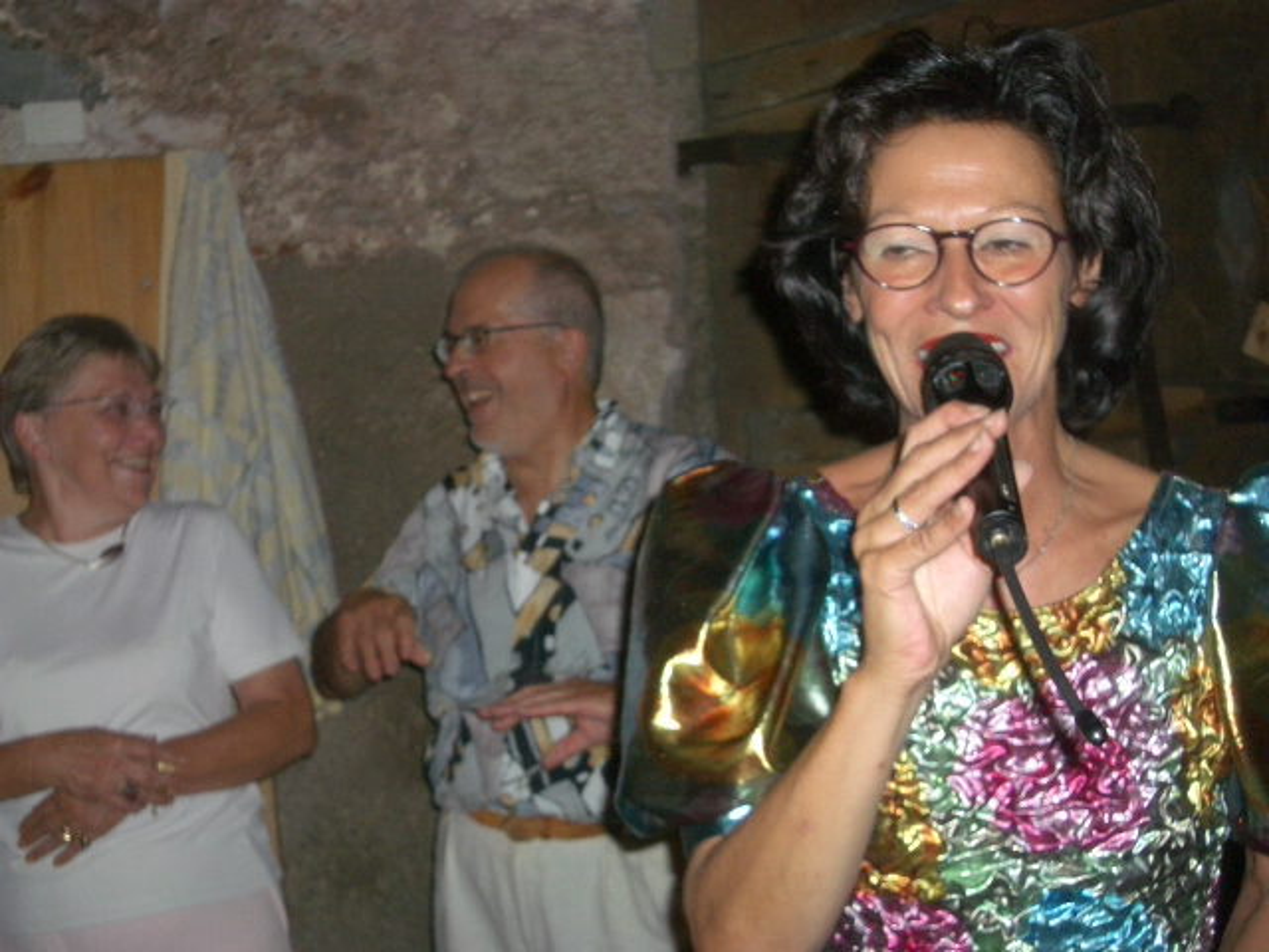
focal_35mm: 49
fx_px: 1796
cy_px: 476
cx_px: 634
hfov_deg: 38.9
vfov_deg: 29.7
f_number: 3.1
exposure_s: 1/60
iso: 100
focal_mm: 8.2
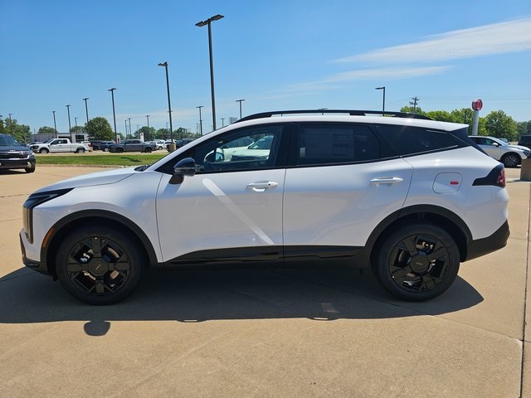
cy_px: 199
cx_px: 266
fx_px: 353
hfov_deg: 73.9
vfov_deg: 58.9
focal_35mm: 23
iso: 10
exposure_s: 1/1005
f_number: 1.7
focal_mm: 6.3
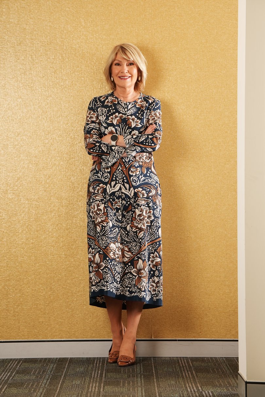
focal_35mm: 118
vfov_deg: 17.3
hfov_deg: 11.6
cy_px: 198
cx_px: 132
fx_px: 1301
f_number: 5.6
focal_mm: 118
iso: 400
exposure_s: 1/160
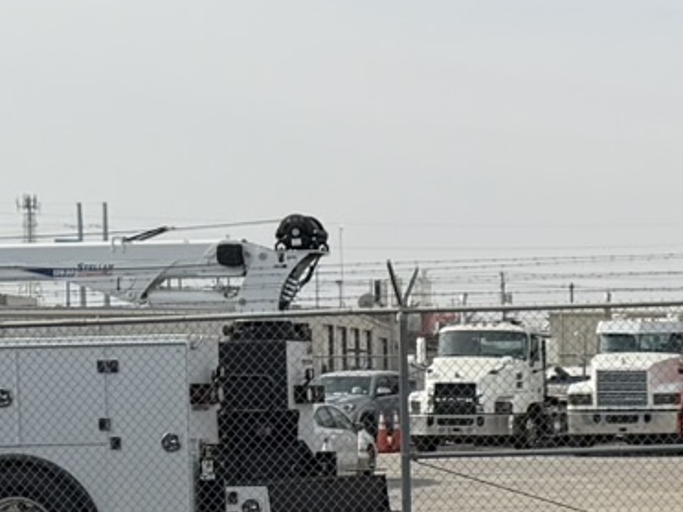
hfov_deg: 13.5
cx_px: 1203
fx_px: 2604
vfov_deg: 11.2
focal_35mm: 132
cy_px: 448
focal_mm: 6.76
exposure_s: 1/6711
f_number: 1.78
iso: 80
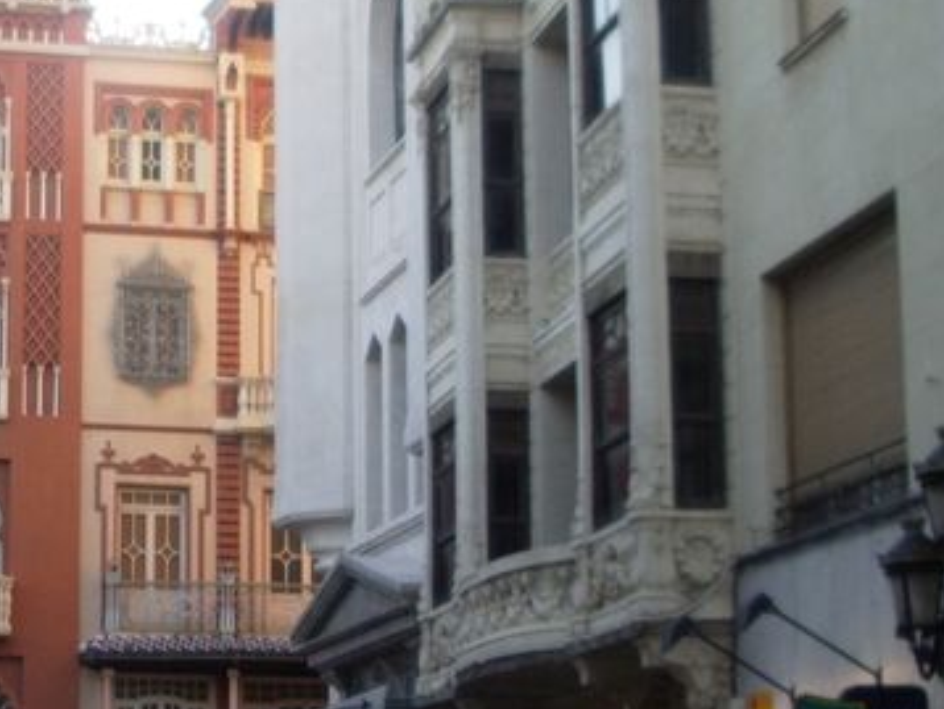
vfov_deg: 14.8
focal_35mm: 100
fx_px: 2729
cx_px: 69
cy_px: 403
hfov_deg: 19.2
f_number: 2.6
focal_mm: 5.8
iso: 50
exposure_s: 1/60
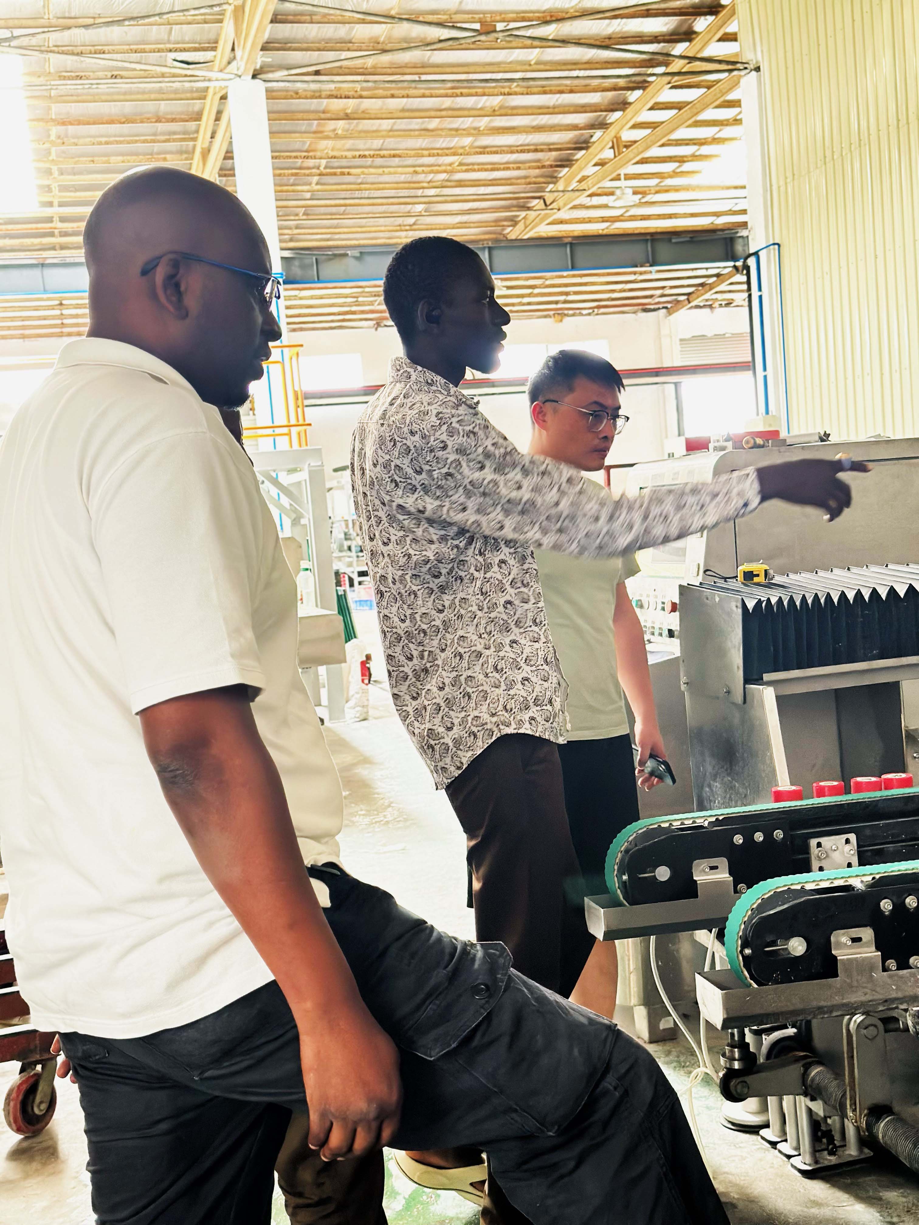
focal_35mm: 48
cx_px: 460
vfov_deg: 39.7
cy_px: 612
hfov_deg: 30.3
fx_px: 1699
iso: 200
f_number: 1.78
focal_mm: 6.86
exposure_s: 1/60
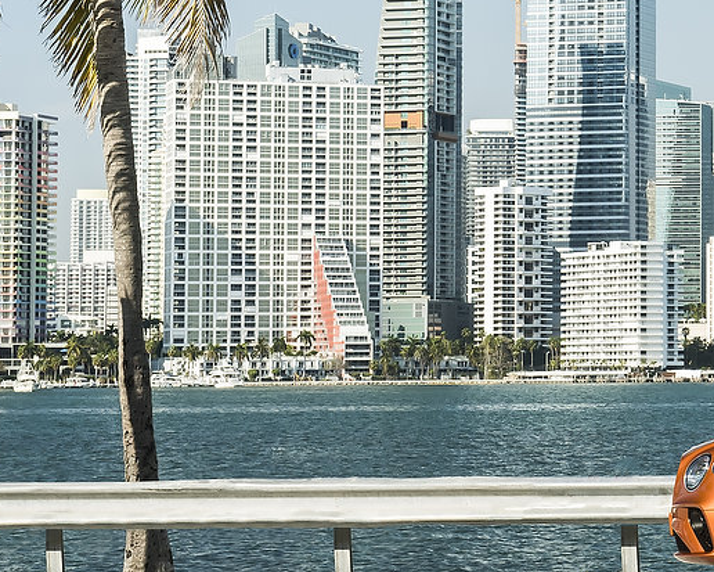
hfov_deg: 12.3
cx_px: 953
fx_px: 3213
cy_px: 187
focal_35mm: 152
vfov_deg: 10.2
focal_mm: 58
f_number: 10
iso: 200
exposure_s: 1/250
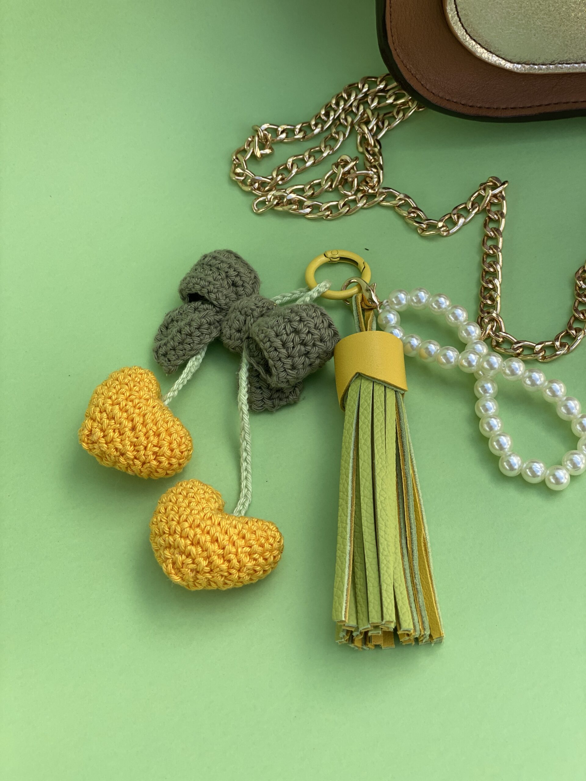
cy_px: 390
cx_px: 293
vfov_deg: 36.8
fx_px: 1174
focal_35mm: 52
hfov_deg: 28.0
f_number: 2
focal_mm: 6
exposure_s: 1/457
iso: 20
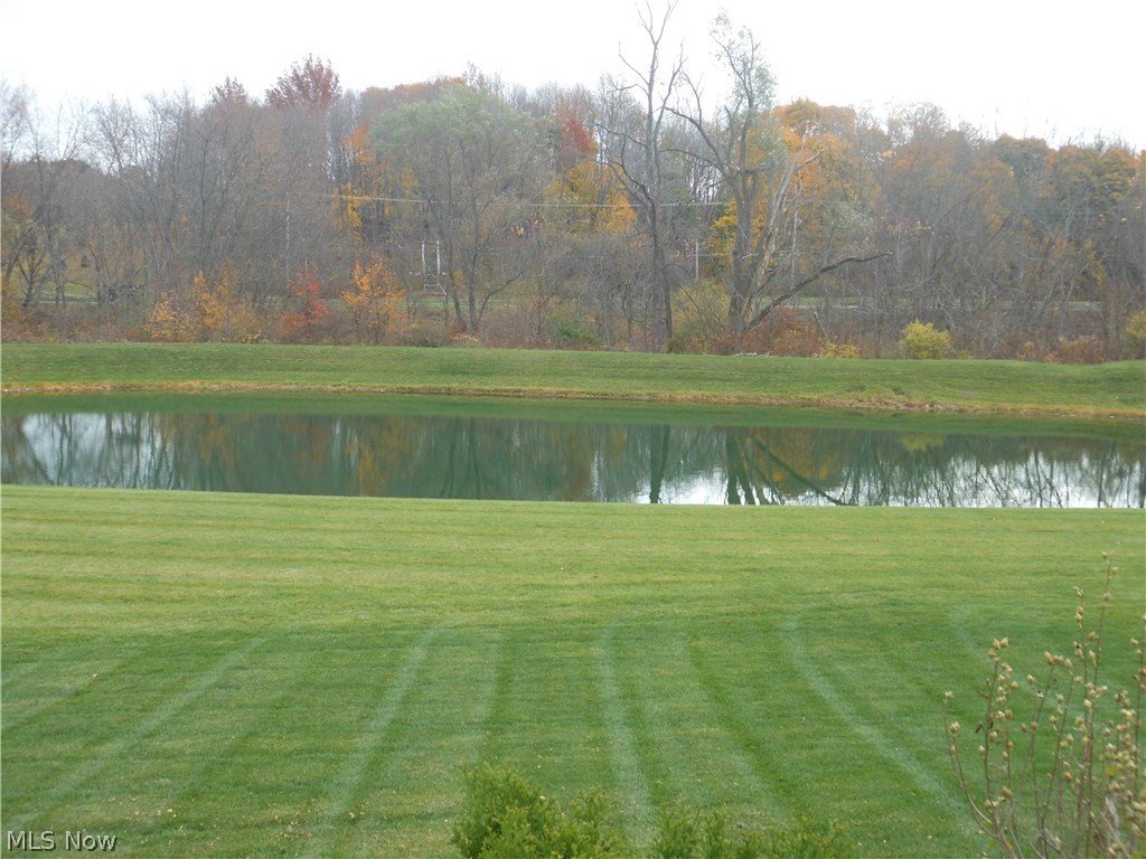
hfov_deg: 43.9
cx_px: 573
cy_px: 430
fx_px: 1424
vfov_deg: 33.6
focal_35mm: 43
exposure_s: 1/160
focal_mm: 7.7
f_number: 3.8
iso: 80
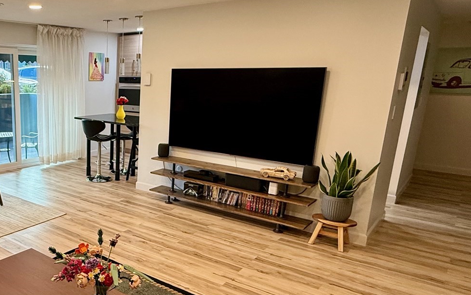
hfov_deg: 56.4
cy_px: 175
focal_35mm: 31
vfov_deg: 40.5
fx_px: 398
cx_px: 89
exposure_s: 1/120
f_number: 2.2
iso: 200
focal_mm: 2.22
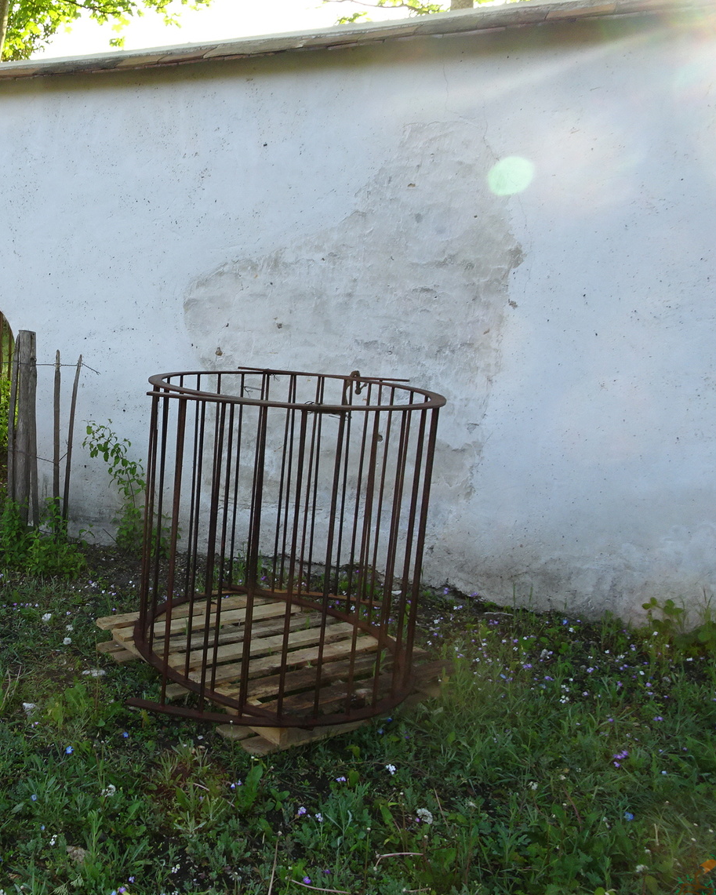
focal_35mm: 34
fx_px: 900
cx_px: 71
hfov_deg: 40.1
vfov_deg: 52.8
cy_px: 421
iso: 80
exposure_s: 1/125
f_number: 3.5
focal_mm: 4.1
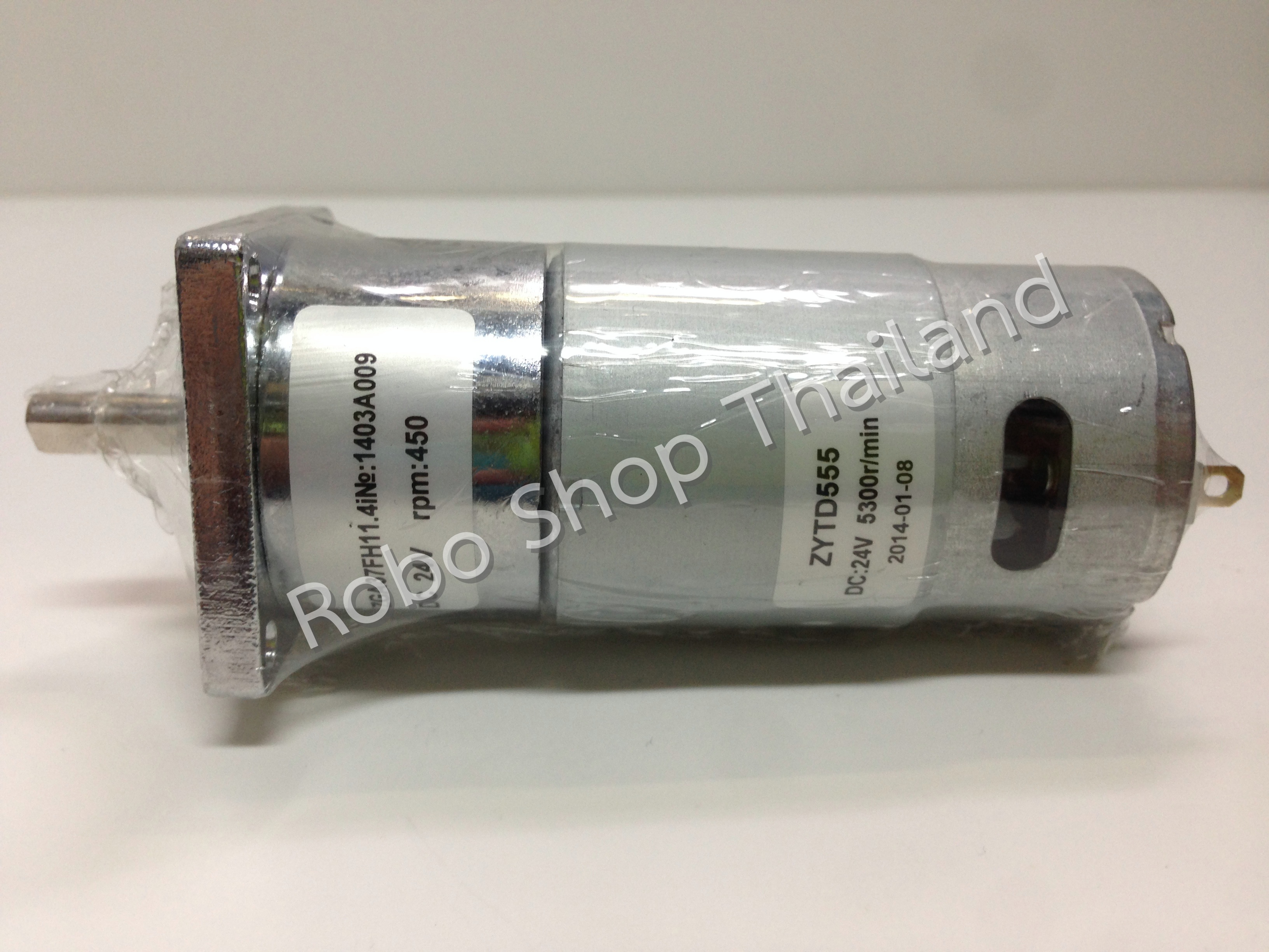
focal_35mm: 33
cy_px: 476
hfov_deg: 55.4
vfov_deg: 42.9
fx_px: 1210
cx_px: 634
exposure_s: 1/20
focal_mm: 4.12
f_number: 2.4
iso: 64
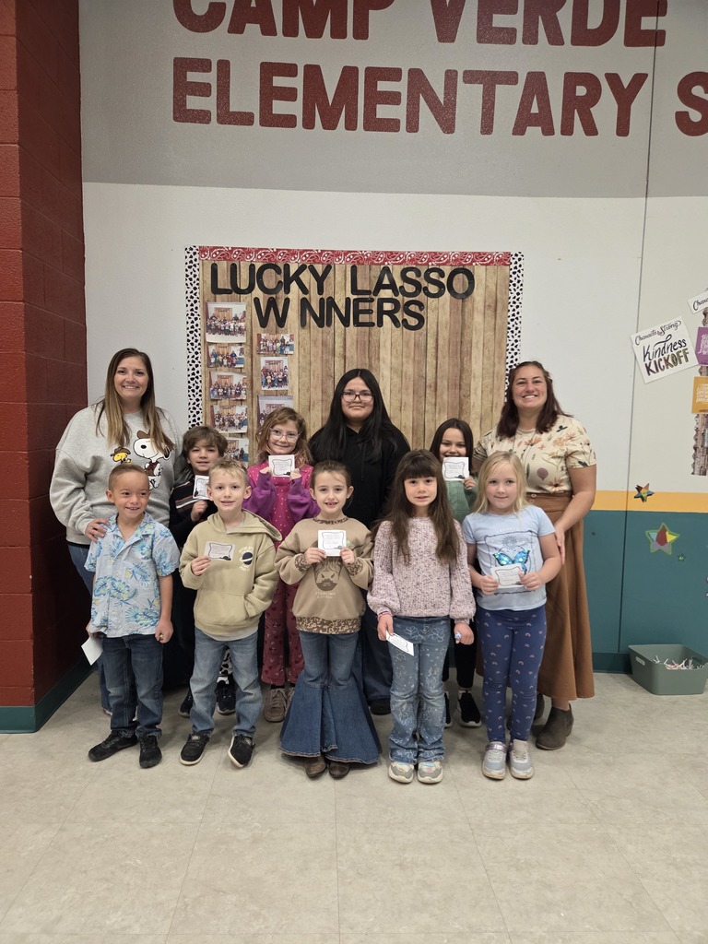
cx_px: 354
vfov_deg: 73.9
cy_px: 472
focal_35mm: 23
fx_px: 627
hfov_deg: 58.9
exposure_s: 1/120
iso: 640
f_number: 1.8
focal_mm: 5.4
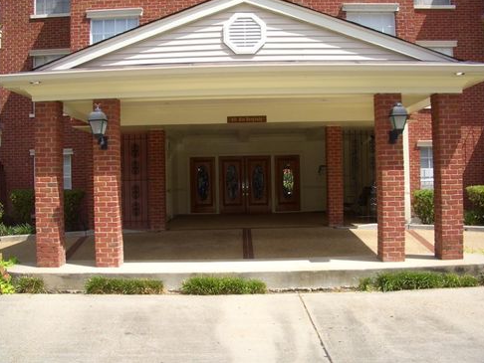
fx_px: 504
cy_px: 178
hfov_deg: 51.3
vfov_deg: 39.7
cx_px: 245
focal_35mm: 36
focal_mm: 5.8
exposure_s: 1/320
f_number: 4.3
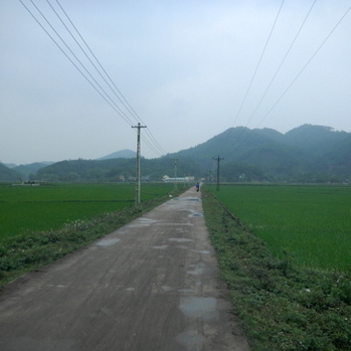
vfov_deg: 48.5
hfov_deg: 48.4
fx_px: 390
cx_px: 173
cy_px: 177
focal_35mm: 34
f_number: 7.8
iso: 80
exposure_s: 1/122
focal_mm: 5
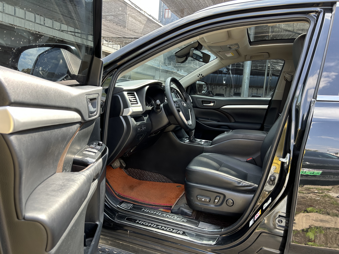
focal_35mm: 26
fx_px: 255
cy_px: 127
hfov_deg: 67.3
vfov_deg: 53.1
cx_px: 170
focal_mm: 5.7
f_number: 1.5
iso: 40
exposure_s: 1/204
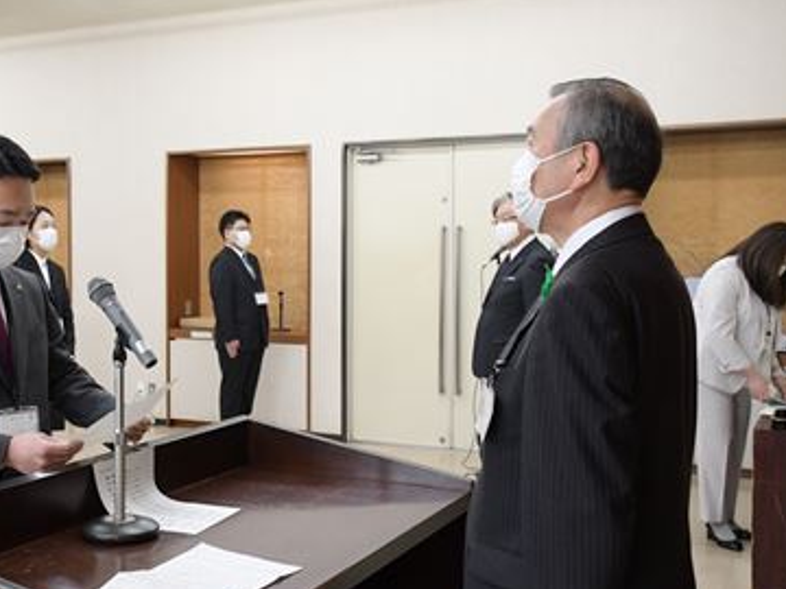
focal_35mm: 44
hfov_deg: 42.5
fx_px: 999
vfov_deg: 32.9
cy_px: 285
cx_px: 279
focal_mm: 22
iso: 2500
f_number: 5
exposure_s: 1/250
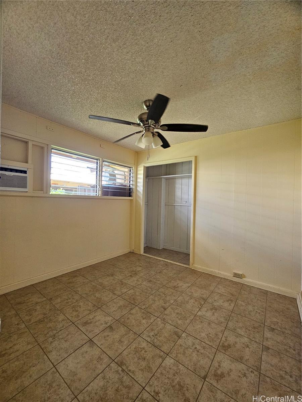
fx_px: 151
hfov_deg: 89.9
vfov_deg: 106.2
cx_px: 151
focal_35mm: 13
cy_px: 201
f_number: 2.2
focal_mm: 2.2
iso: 320
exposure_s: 1/77
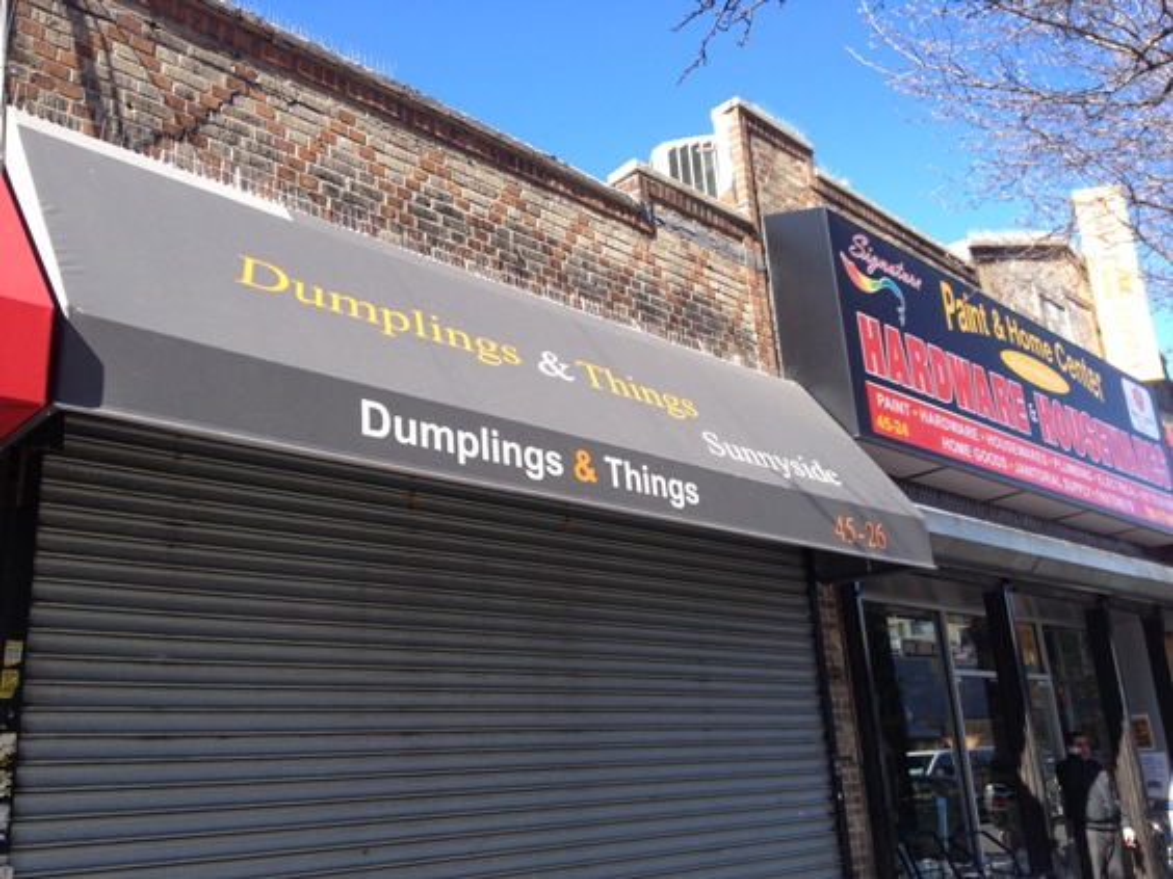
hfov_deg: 52.6
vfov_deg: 40.7
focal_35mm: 35
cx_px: 586
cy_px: 440
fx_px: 1186
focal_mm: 4.28
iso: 50
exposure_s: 1/502
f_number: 2.4
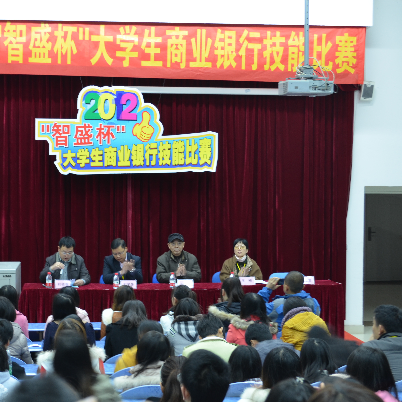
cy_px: 202
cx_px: 140
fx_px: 815
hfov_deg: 27.6
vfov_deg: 27.7
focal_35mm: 62
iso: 320
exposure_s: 1/4
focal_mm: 32
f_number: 6.3
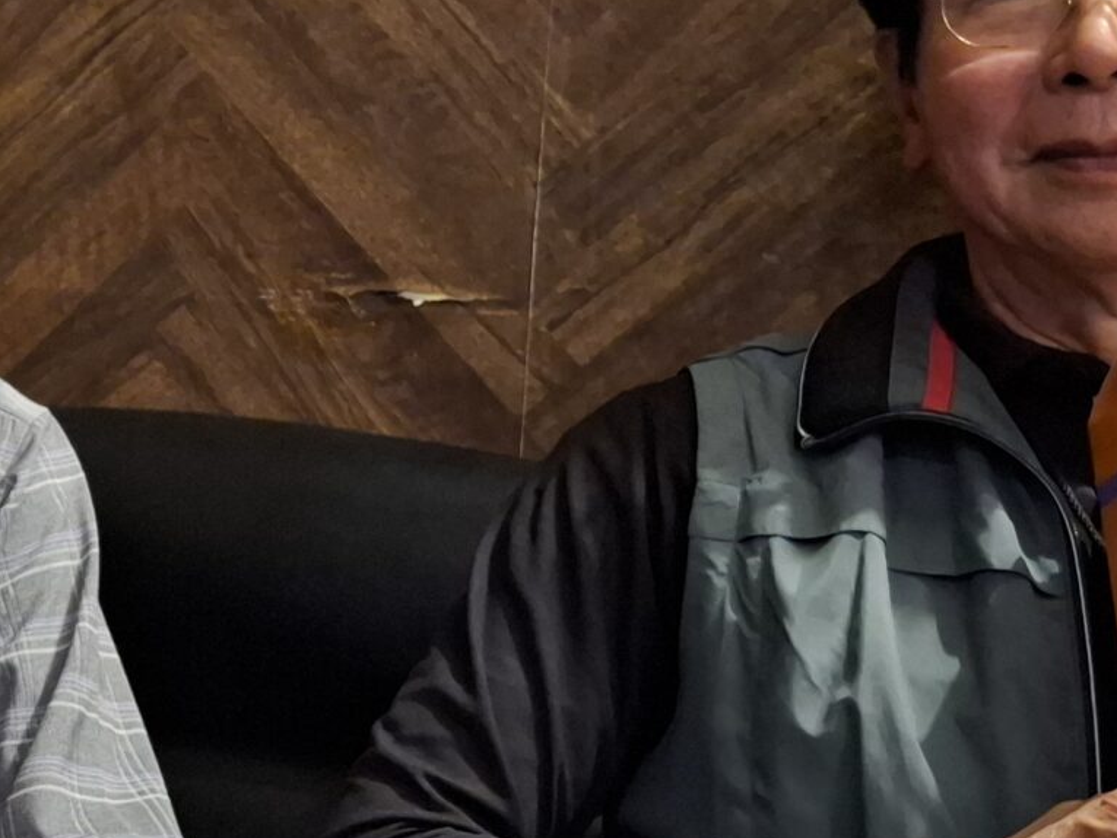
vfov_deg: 19.1
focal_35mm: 77
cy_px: 345
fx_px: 2485
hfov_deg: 23.0
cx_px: -258
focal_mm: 5.54
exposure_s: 1/17
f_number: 1.8
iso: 1250
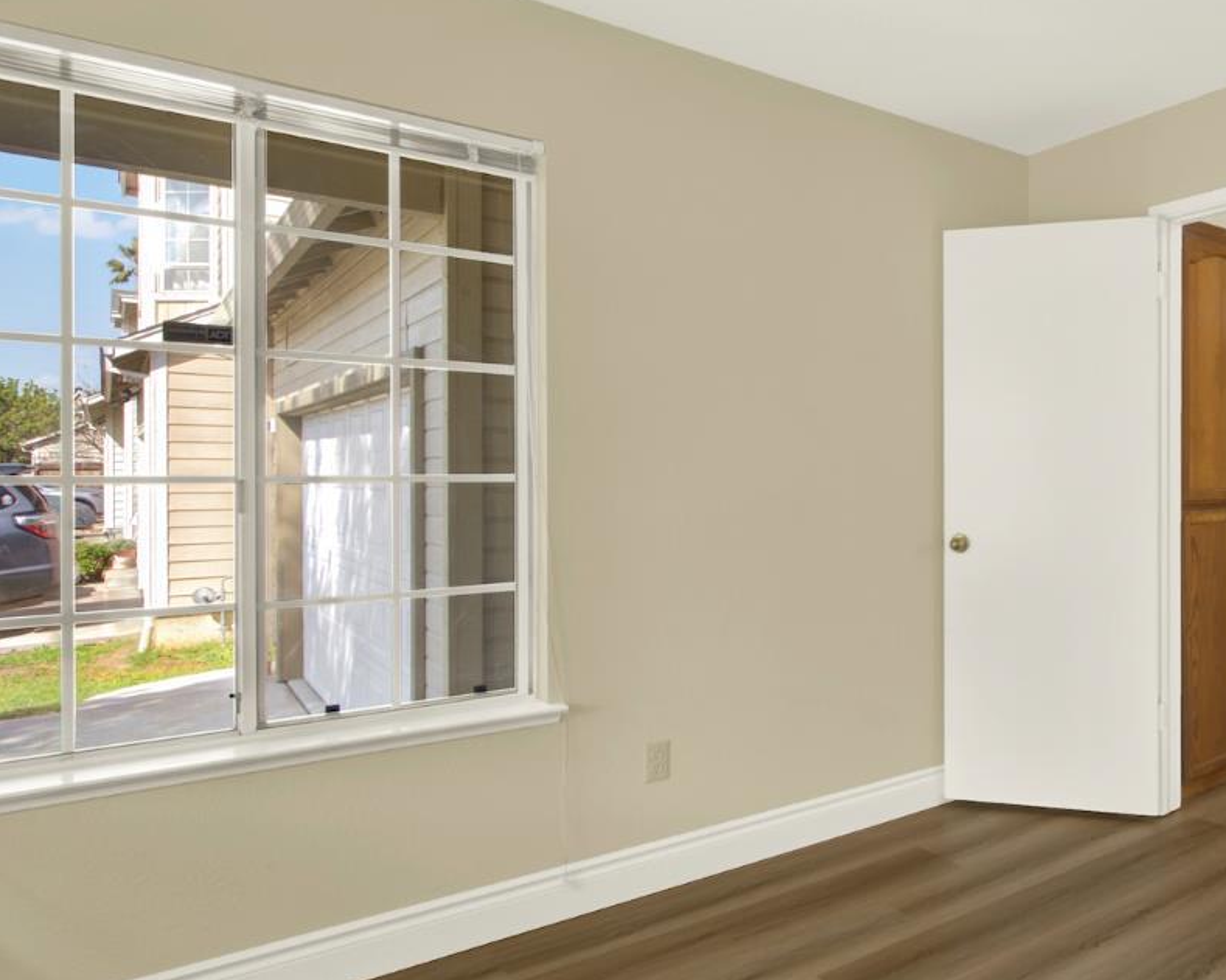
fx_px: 907
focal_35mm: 25
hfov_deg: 61.4
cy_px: 471
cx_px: 1013
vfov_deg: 56.8
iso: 100
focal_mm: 14
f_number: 14
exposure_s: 1/13
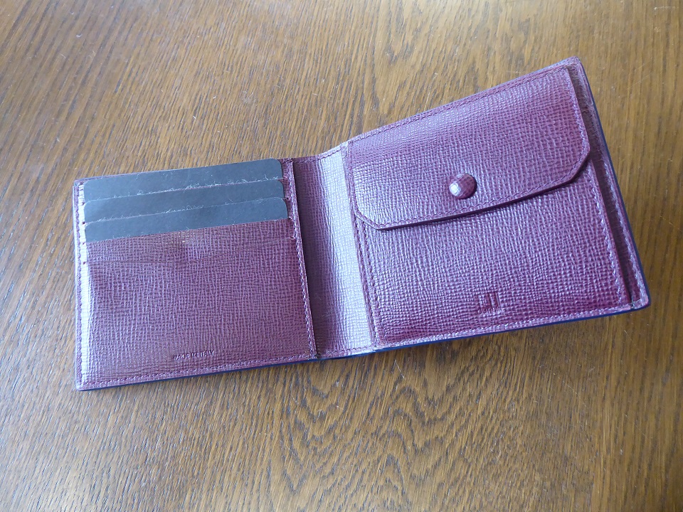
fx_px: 493
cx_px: 342
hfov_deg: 69.4
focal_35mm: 25
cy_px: 256
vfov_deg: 54.9
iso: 400
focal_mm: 4.3
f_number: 3.3
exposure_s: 1/25
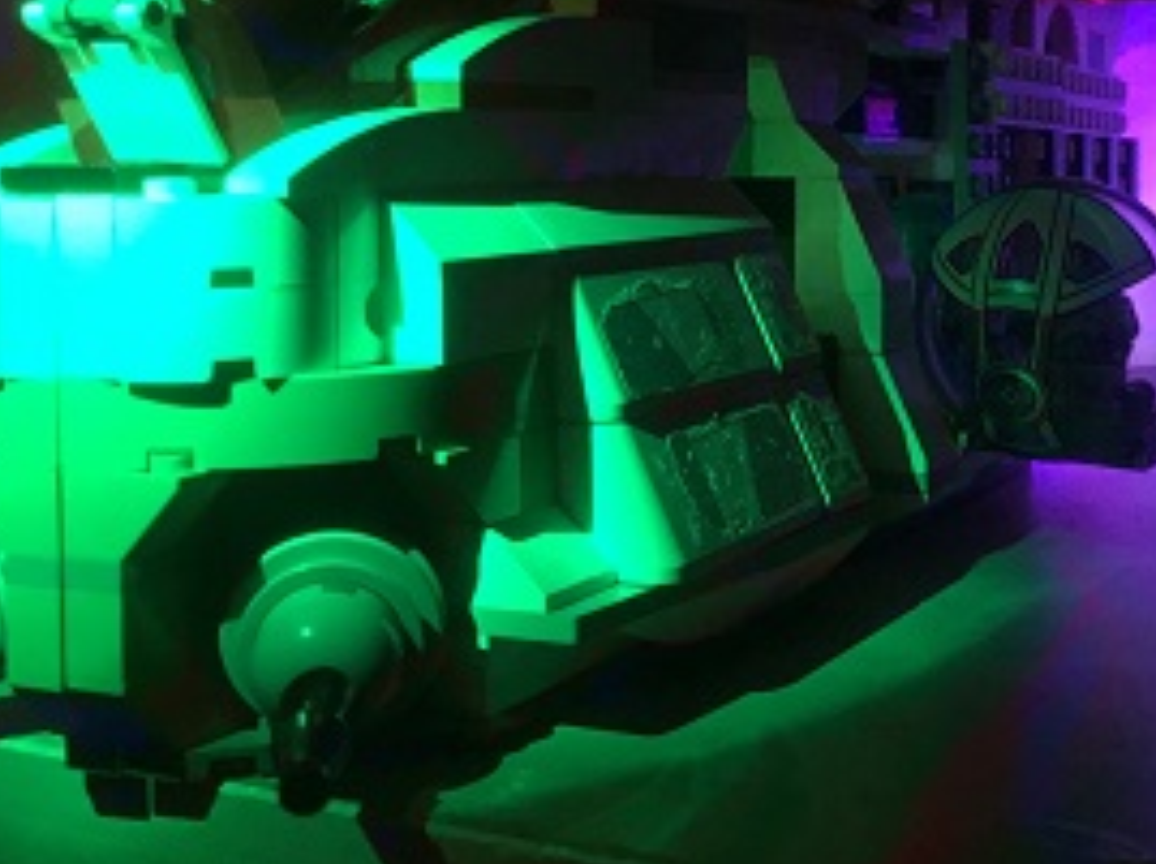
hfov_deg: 35.1
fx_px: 1801
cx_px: 808
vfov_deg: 26.7
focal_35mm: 54
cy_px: 243
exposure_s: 1/17
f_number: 2.2
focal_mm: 4.15
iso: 500
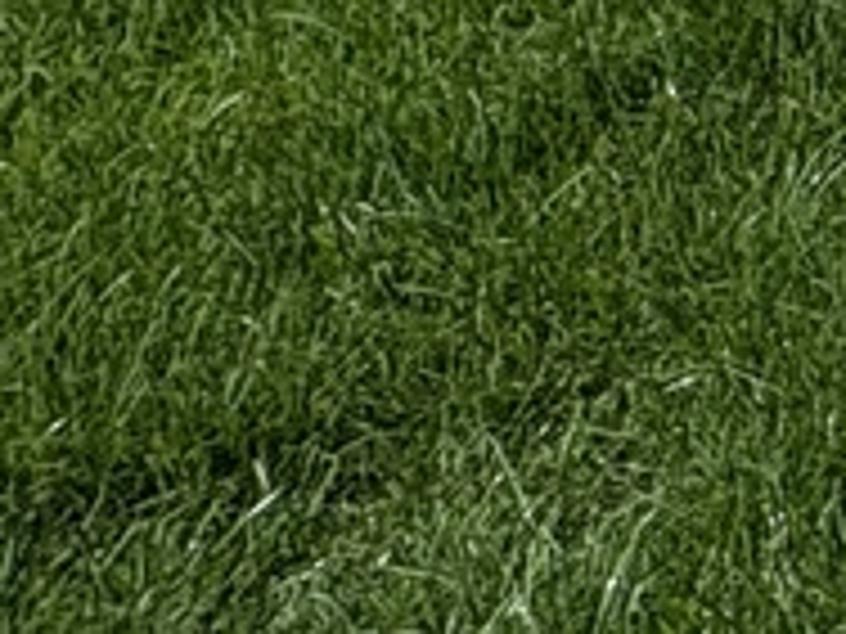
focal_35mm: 107
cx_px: 2804
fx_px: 2615
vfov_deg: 11.1
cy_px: -1003
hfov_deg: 10.2
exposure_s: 1/2415
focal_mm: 2.22
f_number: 2.2
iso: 50
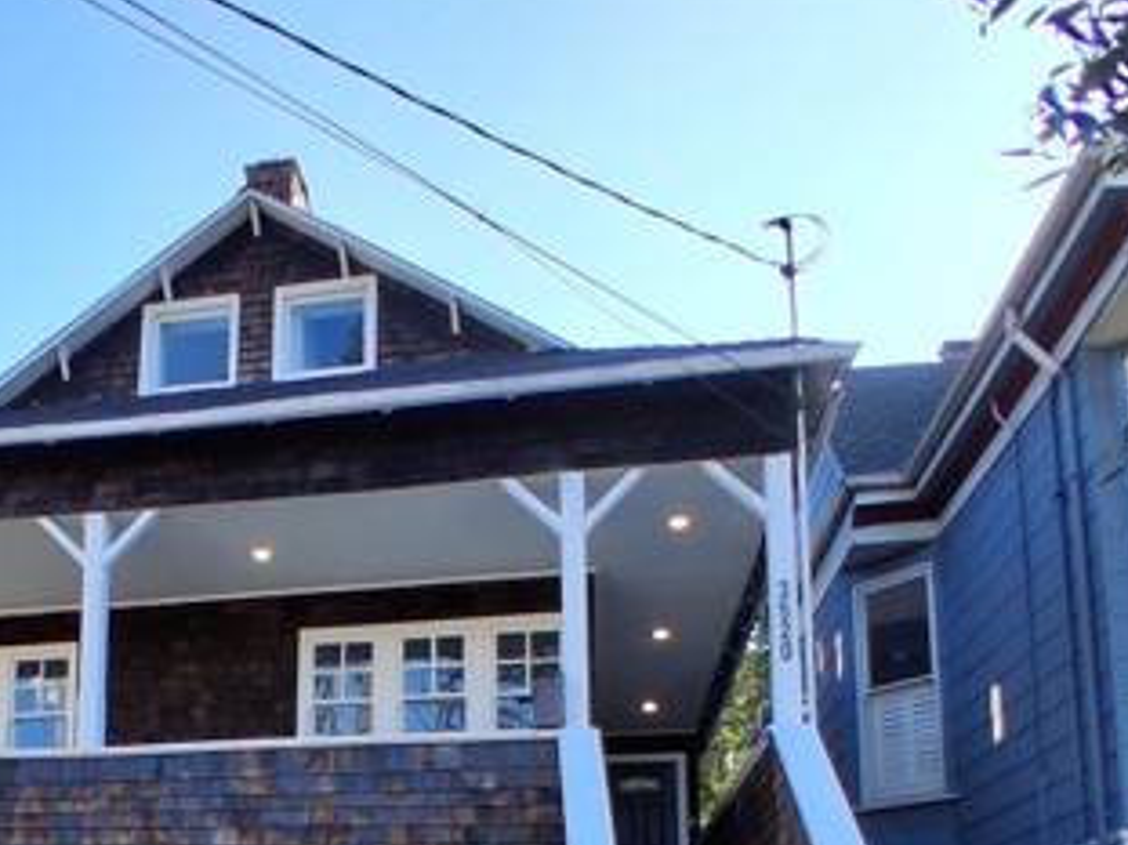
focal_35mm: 35
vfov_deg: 36.5
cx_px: 334
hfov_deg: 51.2
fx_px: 1140
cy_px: 845
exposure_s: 1/487
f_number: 2.2
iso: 50
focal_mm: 1.4
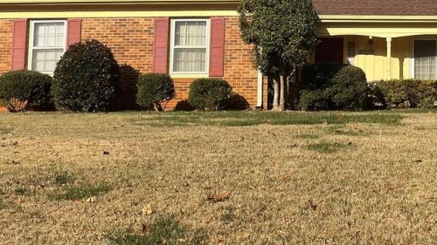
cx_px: 367
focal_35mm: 68
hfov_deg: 30.1
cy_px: 25
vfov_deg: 17.5
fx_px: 788
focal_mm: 4.2
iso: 32
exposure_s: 1/3401
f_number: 1.6
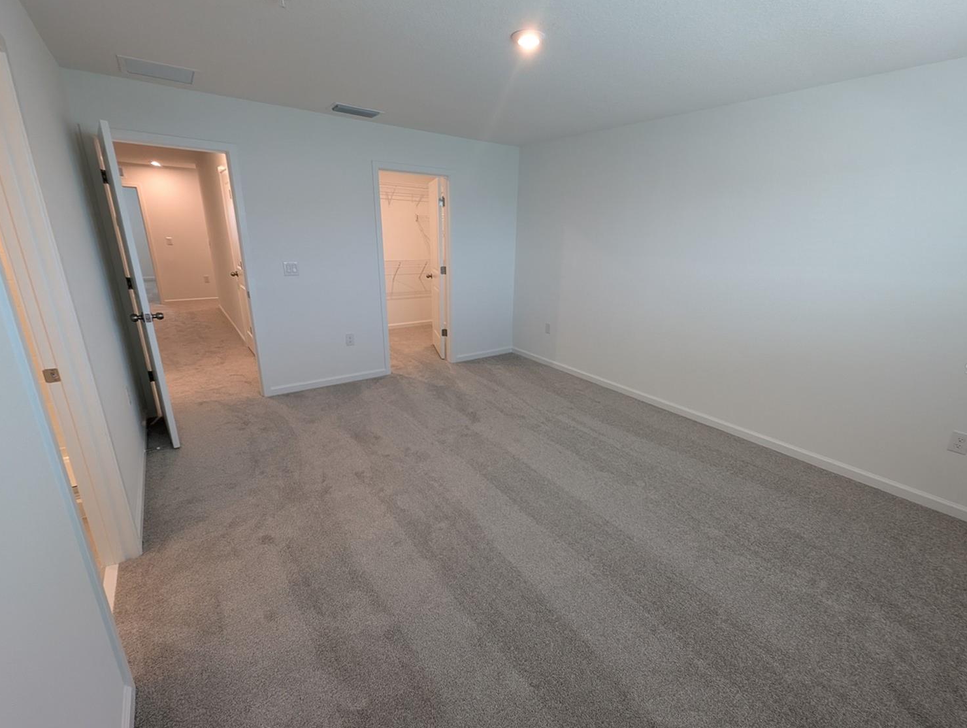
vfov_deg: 85.8
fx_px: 392
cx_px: 506
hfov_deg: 101.9
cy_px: 369
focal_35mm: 14
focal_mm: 1.95
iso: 58
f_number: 2.2
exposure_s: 1/24
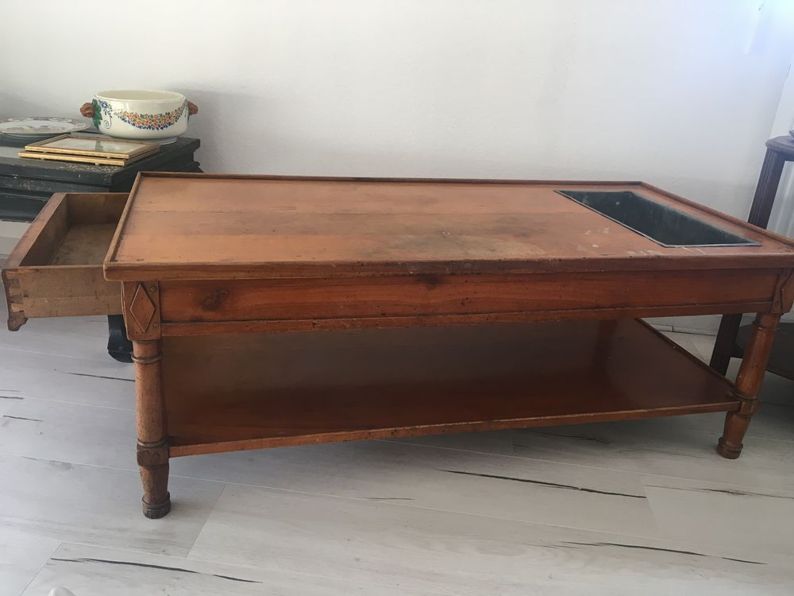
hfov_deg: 61.7
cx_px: 397
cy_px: 298
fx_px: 665
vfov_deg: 48.2
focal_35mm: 29
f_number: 2.2
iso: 25
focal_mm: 4.15
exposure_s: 1/33
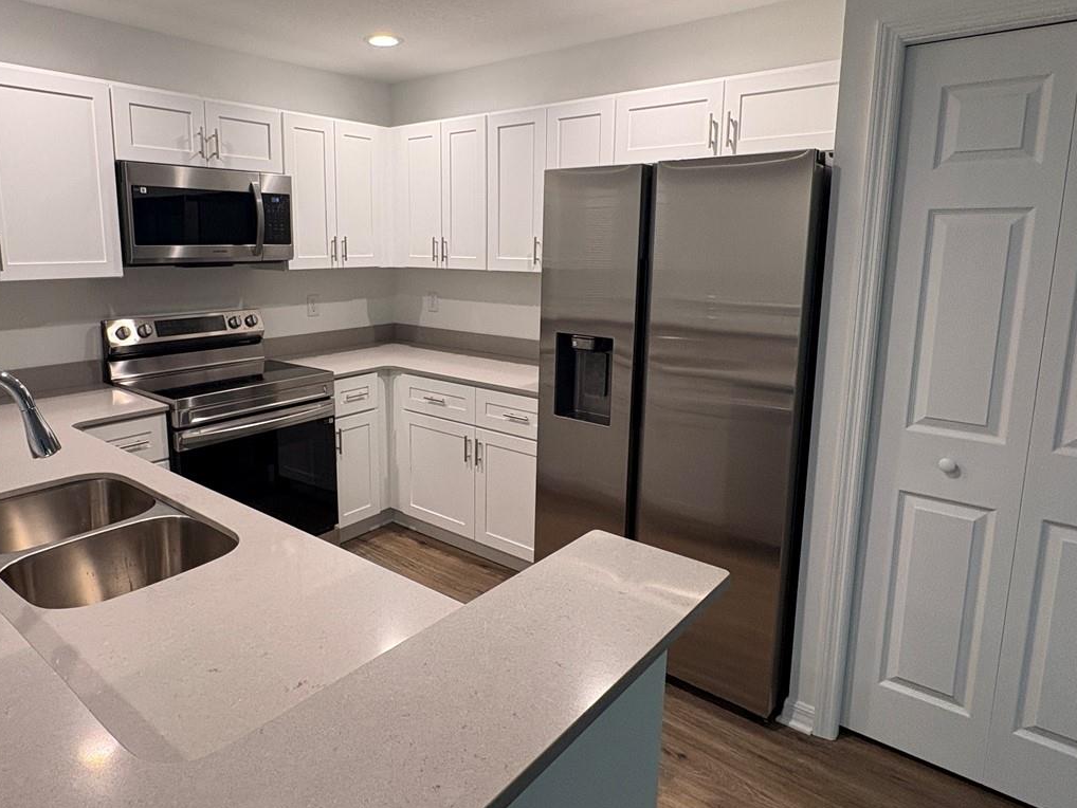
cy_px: 346
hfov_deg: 76.1
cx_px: 476
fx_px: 685
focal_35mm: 22
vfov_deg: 60.8
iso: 200
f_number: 2.2
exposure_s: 1/120
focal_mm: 2.22
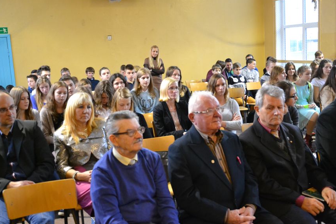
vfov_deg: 32.6
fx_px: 383
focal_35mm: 41
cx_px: 172
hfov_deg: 47.4
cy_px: 115
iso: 3200
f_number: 4
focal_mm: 26
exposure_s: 1/160
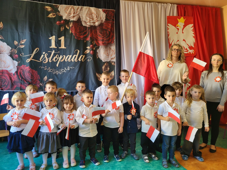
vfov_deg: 53.1
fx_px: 170
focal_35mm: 26
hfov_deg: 67.3
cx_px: 114
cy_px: 85
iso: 160
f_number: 1.8
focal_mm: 5.4
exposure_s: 1/100
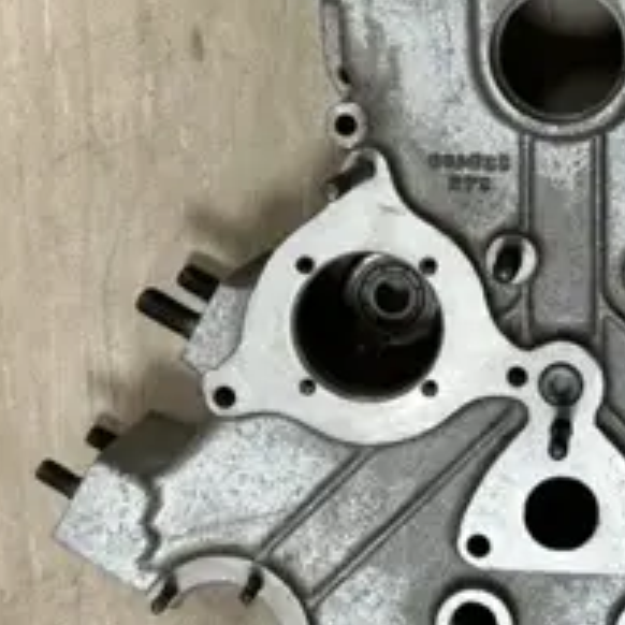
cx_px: 544
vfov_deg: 29.5
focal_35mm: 57
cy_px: 151
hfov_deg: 29.0
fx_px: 1164
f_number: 1.5
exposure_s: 1/50
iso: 64
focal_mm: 5.7
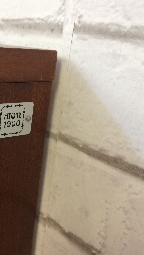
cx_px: 11
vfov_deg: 47.4
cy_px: 127
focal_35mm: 43
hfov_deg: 26.6
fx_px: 292
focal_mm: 4.15
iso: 80
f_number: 2.2
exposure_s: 1/33
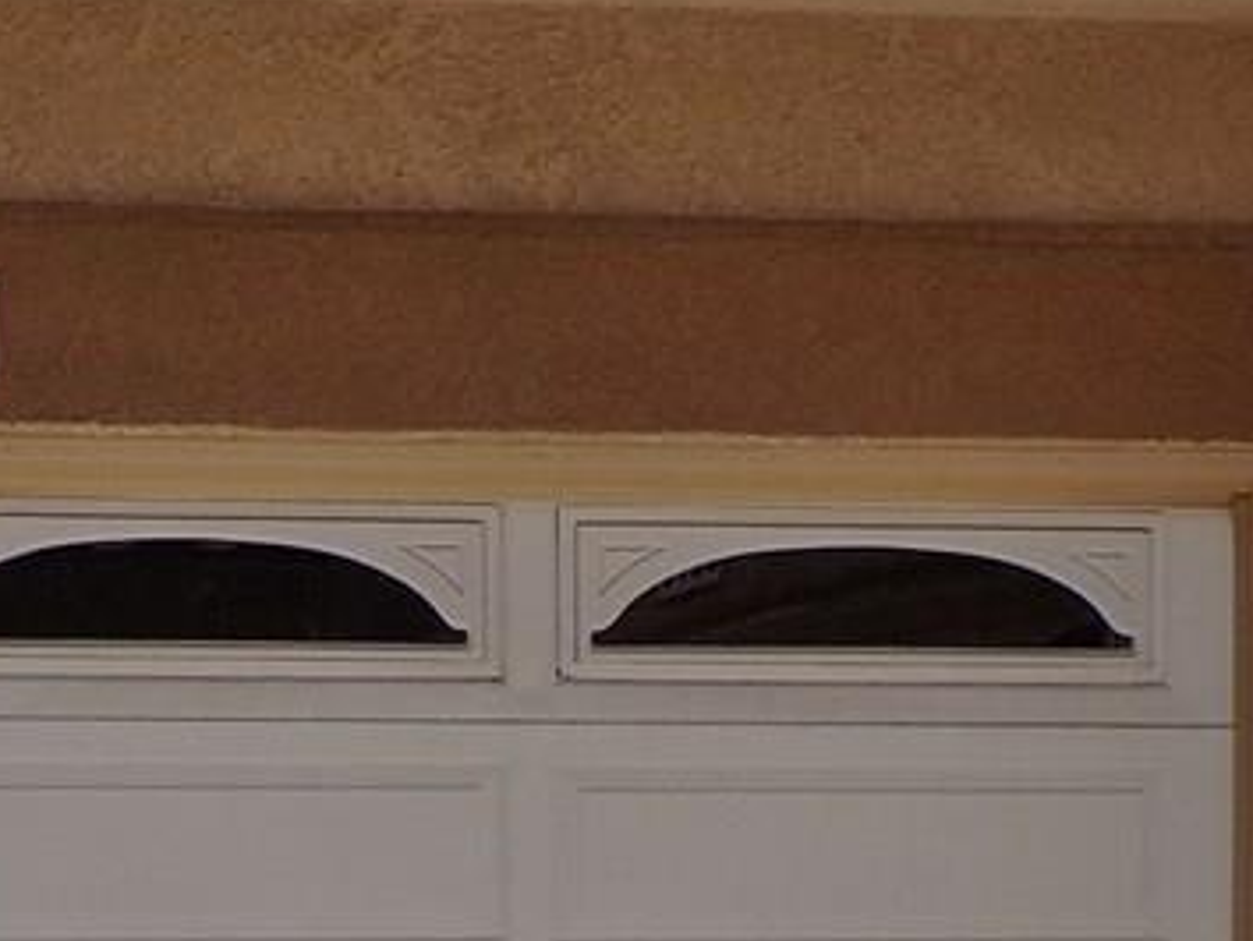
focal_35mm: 188
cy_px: 1196
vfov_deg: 7.8
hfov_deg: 10.4
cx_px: -103
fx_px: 6810
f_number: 4.1
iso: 80
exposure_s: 1/1000
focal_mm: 11.5
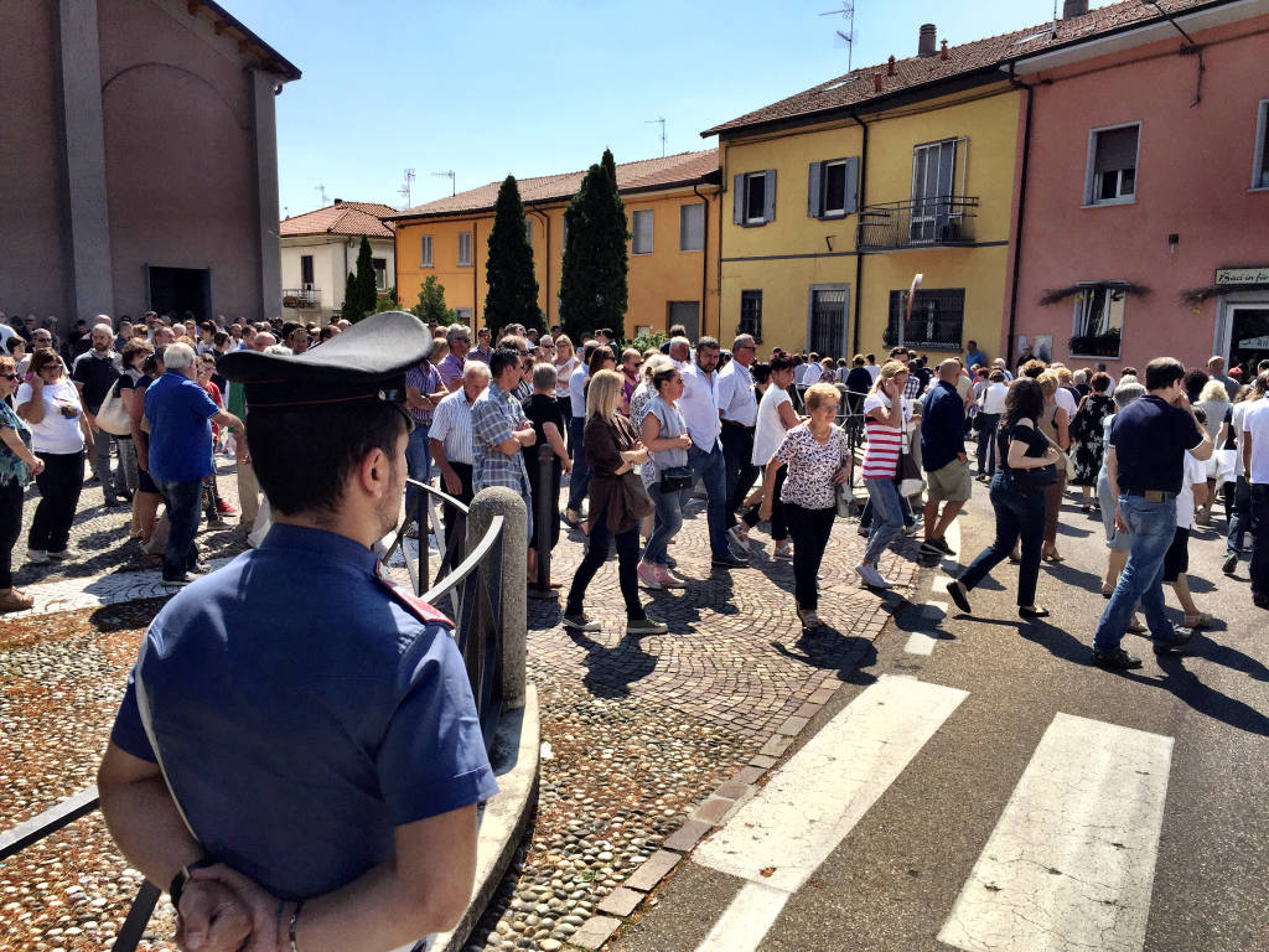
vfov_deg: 48.2
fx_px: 1063
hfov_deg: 61.7
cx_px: 634
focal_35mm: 29
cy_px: 476
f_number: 2.2
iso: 32
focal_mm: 4.15
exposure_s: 1/2639
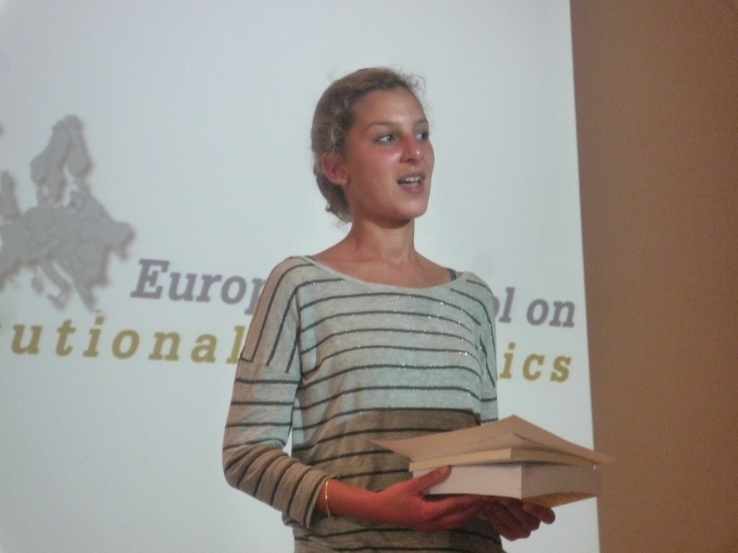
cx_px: 369
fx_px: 2664
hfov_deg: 15.8
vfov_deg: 11.9
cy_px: 276
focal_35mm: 125
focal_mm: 22
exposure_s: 1/25
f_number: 5.9
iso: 800
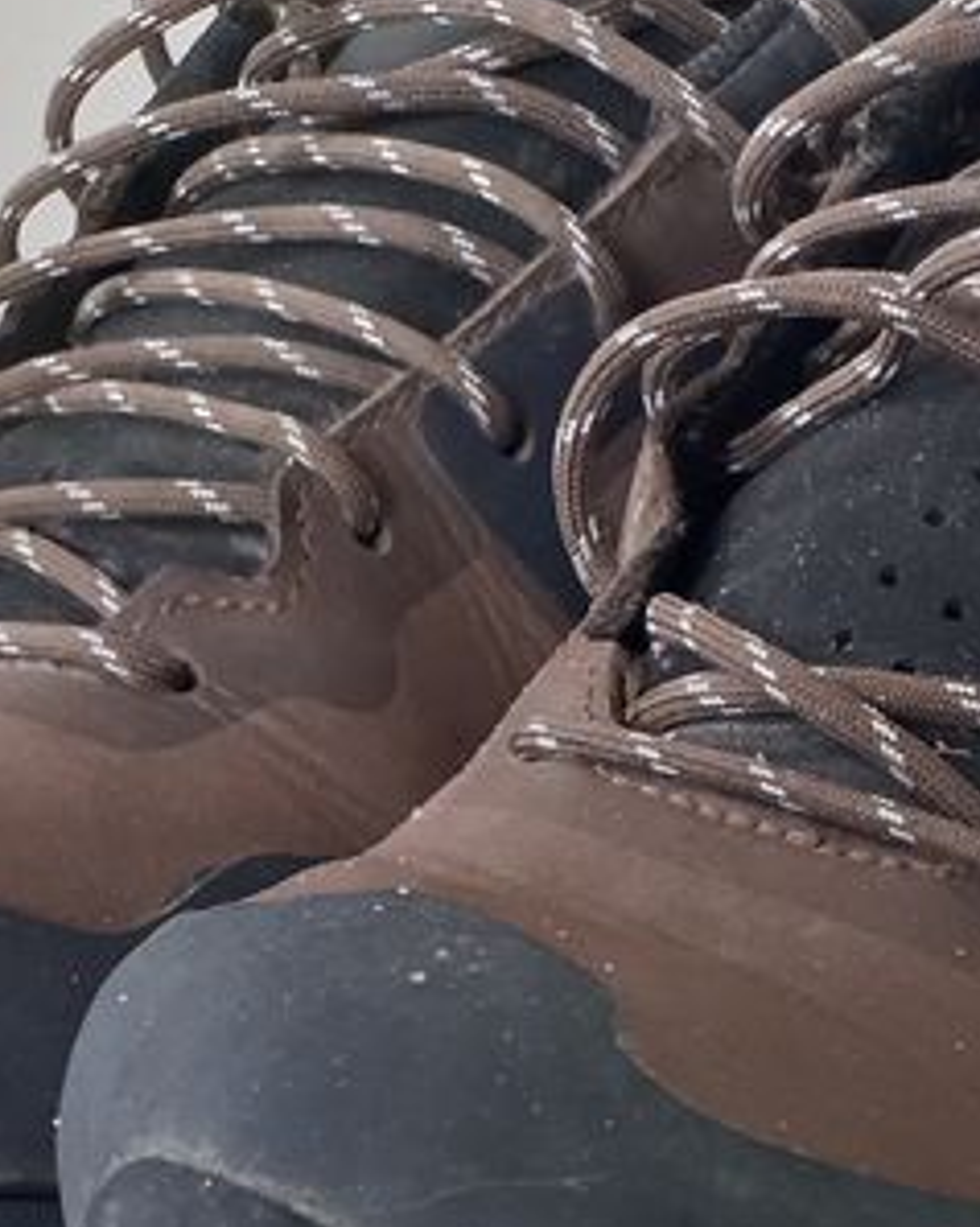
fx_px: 2976
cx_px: 947
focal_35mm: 82
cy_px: 1795
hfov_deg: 18.3
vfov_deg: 20.3
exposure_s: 1/33
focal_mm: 4.6
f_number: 1.8
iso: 200
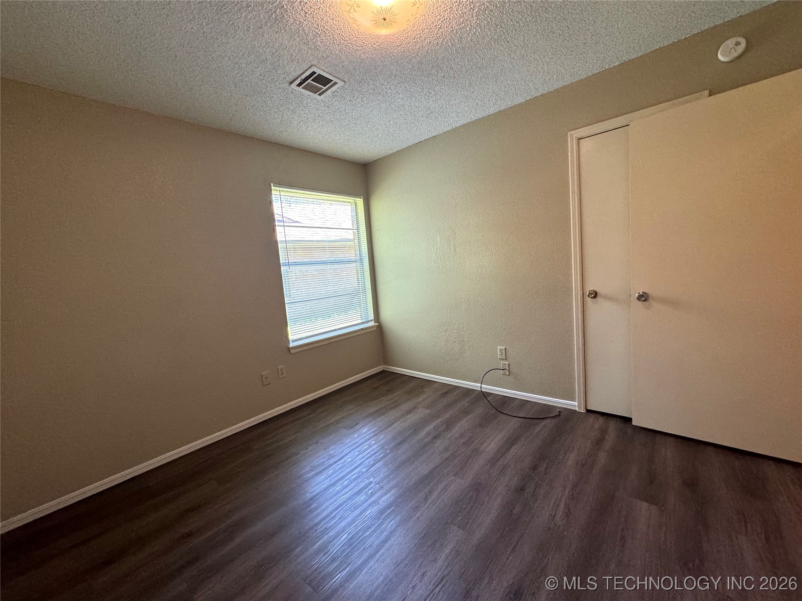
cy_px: 300
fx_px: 324
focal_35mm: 14
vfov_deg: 85.7
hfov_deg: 102.1
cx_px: 401
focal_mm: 2.22
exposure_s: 1/120
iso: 250
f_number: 2.2
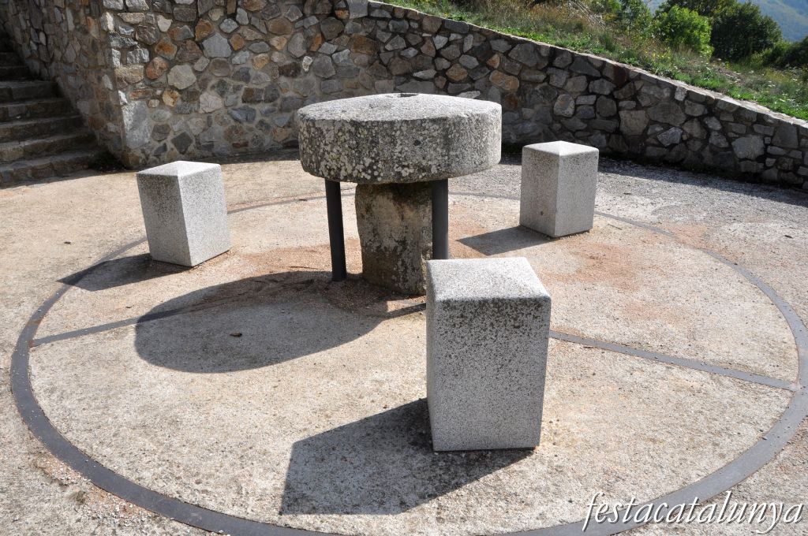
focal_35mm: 27
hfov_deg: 67.4
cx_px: 404
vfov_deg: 47.8
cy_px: 268
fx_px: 605
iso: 500
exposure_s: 1/500
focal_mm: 18
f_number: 11
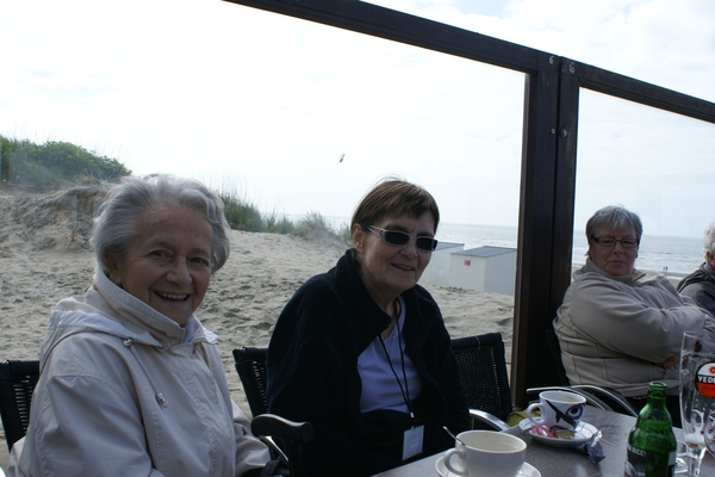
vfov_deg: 34.2
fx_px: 775
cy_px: 238
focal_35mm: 39
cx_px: 358
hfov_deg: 49.6
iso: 100
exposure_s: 1/250
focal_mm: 26
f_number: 9
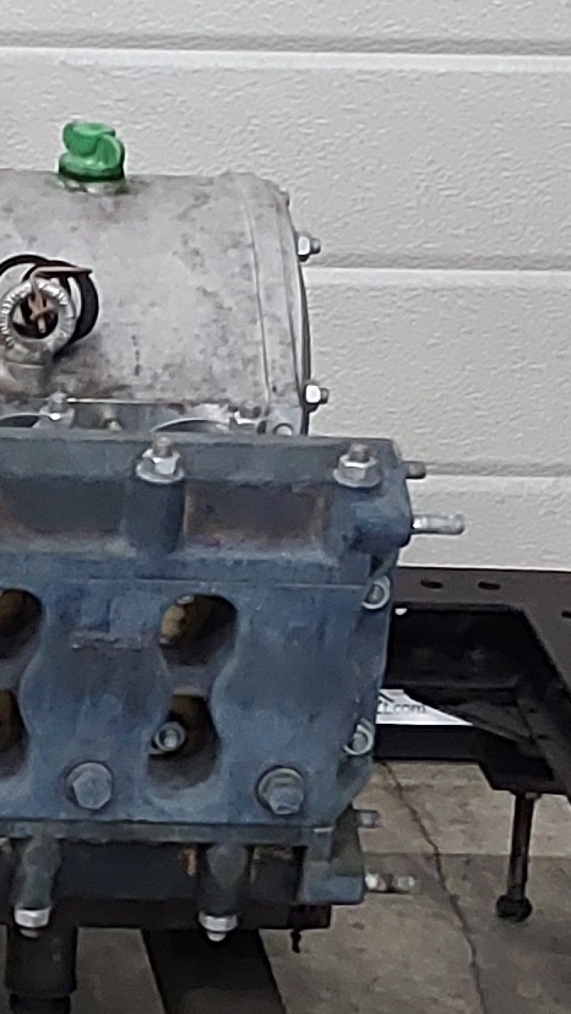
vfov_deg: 14.8
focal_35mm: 145
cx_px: -326
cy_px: 658
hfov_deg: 8.2
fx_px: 3901
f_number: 1.8
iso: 320
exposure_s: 1/50
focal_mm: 4
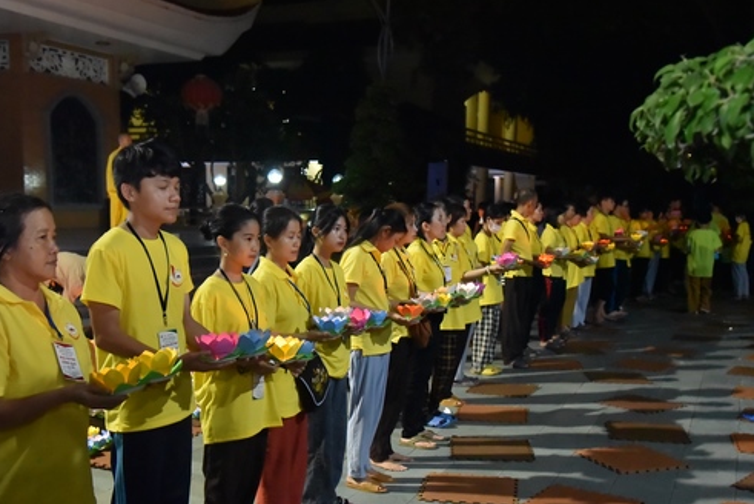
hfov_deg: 43.5
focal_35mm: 45
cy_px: 324
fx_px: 943
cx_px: 346
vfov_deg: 29.7
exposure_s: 1/160
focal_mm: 34
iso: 8000
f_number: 5
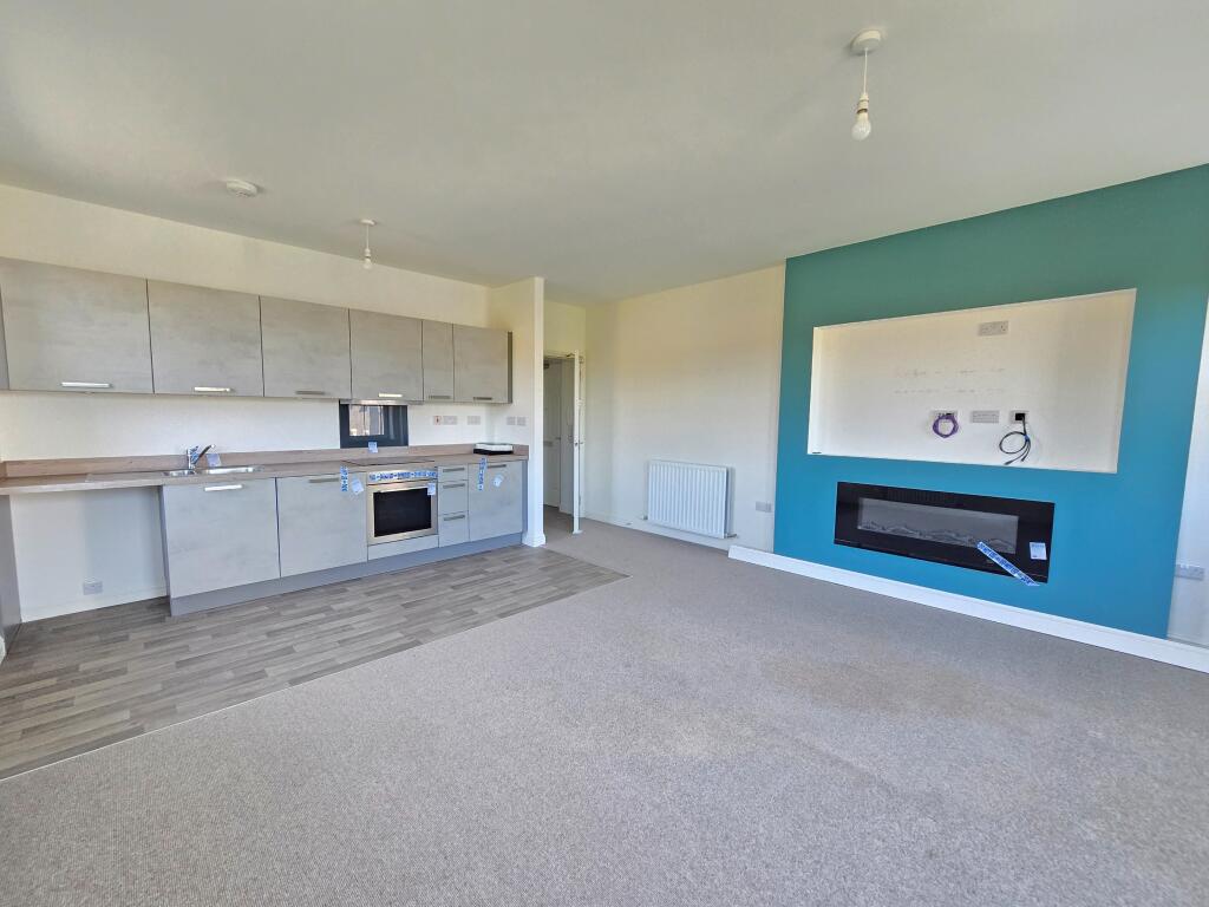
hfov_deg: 106.2
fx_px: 454
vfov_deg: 89.9
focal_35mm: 13
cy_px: 454
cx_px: 604
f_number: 2.2
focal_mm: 2.2
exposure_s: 1/50
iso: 160
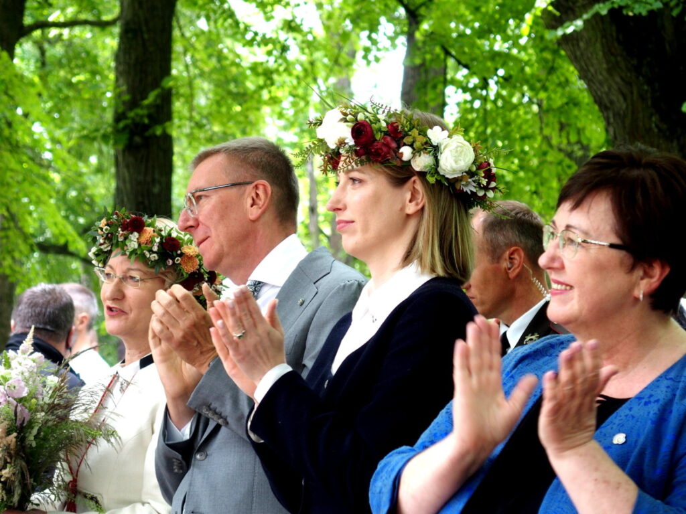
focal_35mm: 150
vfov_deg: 9.9
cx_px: 343
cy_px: 257
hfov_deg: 13.2
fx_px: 2973
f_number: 2.8
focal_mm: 31.8
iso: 200
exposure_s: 1/160
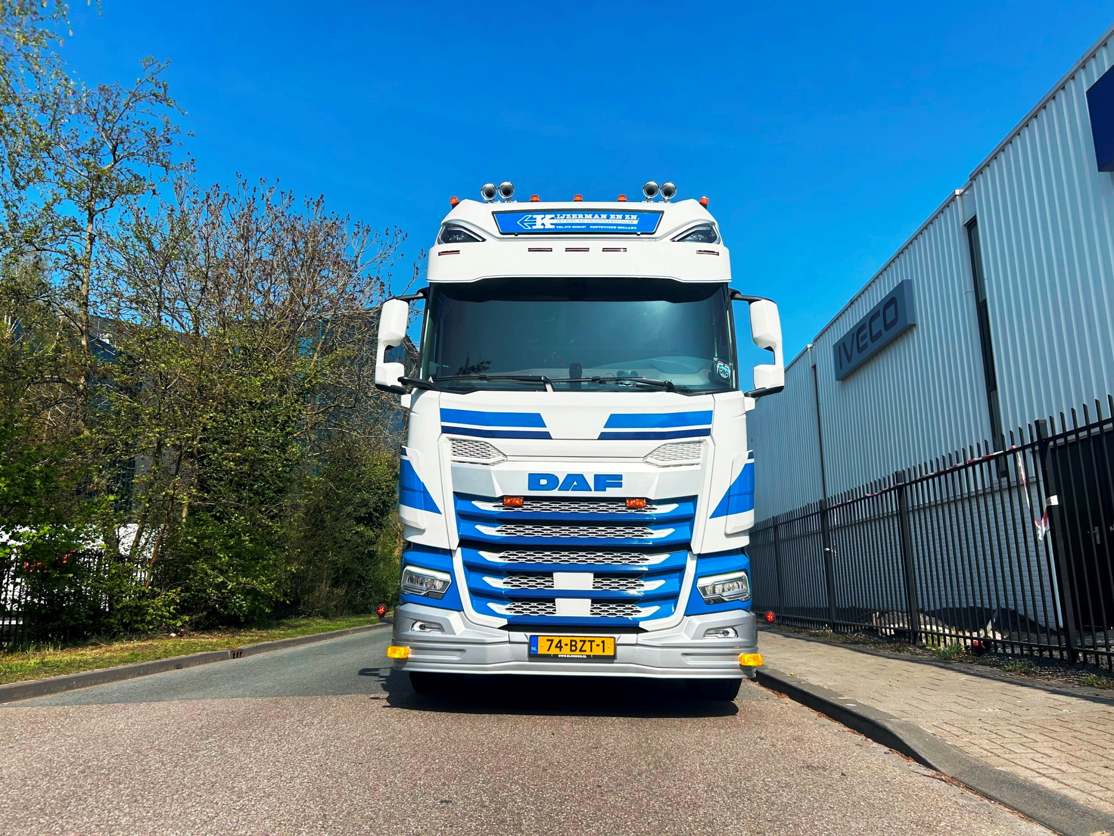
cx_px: 557
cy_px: 418
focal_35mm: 26
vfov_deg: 53.1
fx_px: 837
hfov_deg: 67.3
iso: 50
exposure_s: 1/6211
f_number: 1.5
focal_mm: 5.7
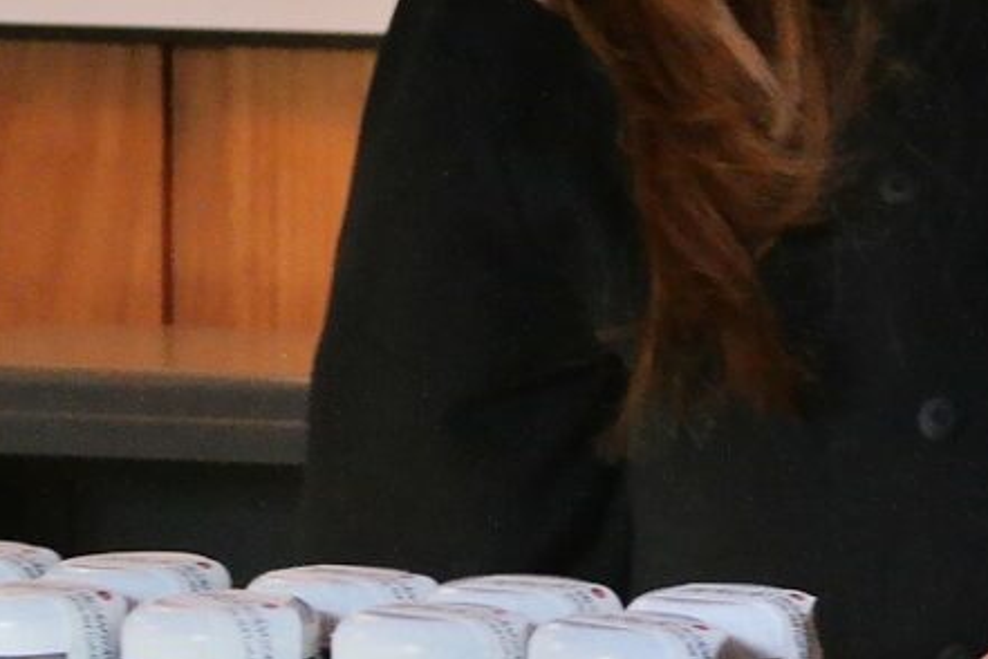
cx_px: 2420
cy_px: 187
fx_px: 7327
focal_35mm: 267
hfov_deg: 7.2
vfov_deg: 5.1
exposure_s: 1/50
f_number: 4.5
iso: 800
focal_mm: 30
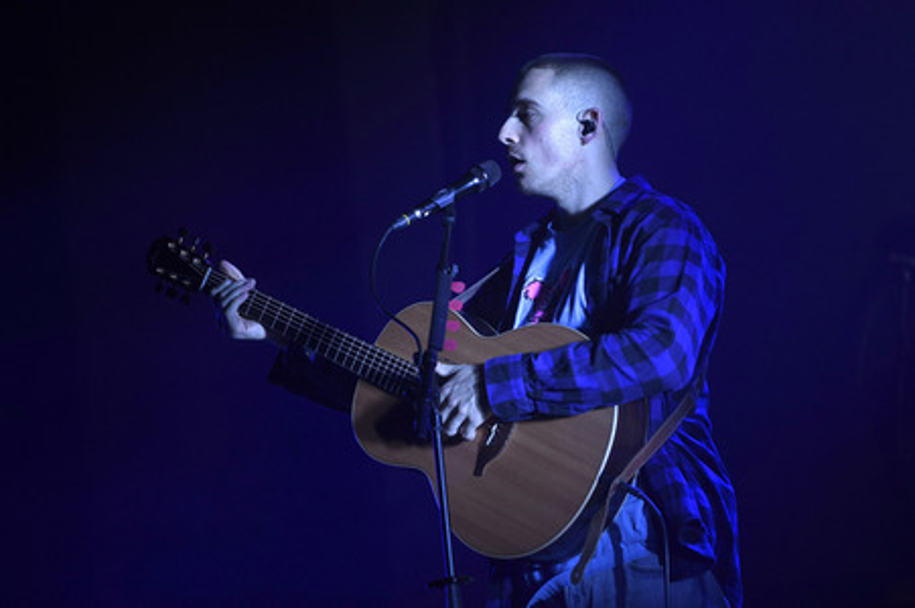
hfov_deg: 10.3
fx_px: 5079
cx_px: 458
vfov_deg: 6.9
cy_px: 304
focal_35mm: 200
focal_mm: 200
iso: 800
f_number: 3.5
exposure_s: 1/800
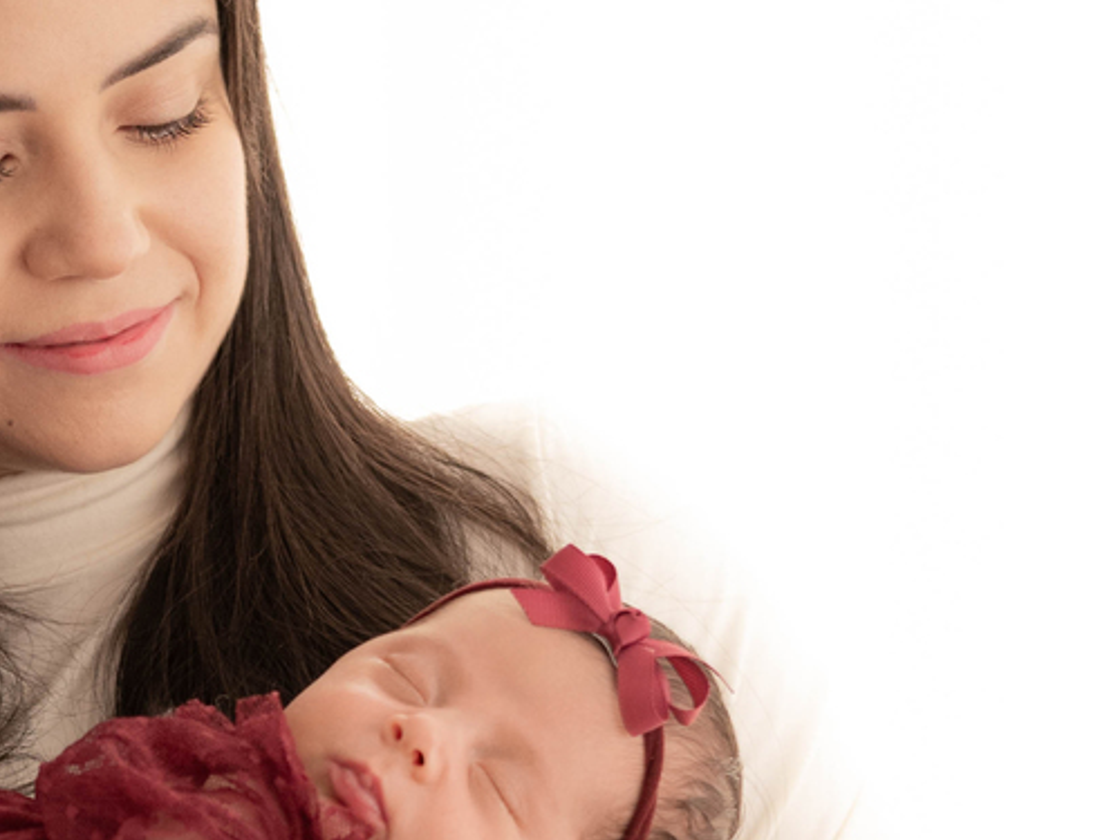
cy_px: 821
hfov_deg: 11.2
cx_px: -220
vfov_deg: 8.5
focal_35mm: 173
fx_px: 5597
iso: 400
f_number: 2.8
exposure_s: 1/320
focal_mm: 50
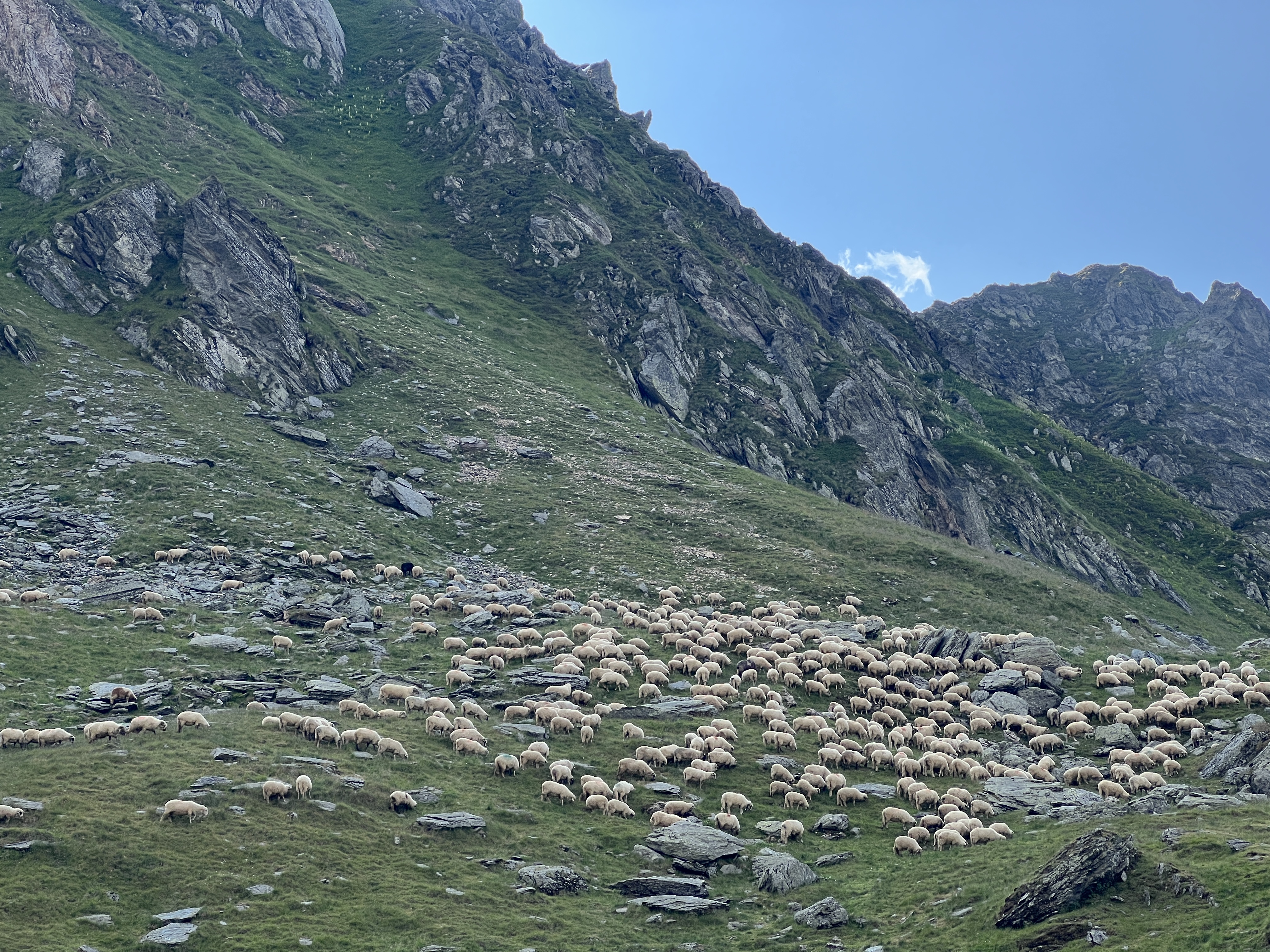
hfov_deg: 25.3
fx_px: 2825
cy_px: 476
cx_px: 635
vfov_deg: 19.1
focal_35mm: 77
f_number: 2.8
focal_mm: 9
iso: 32
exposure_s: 1/637
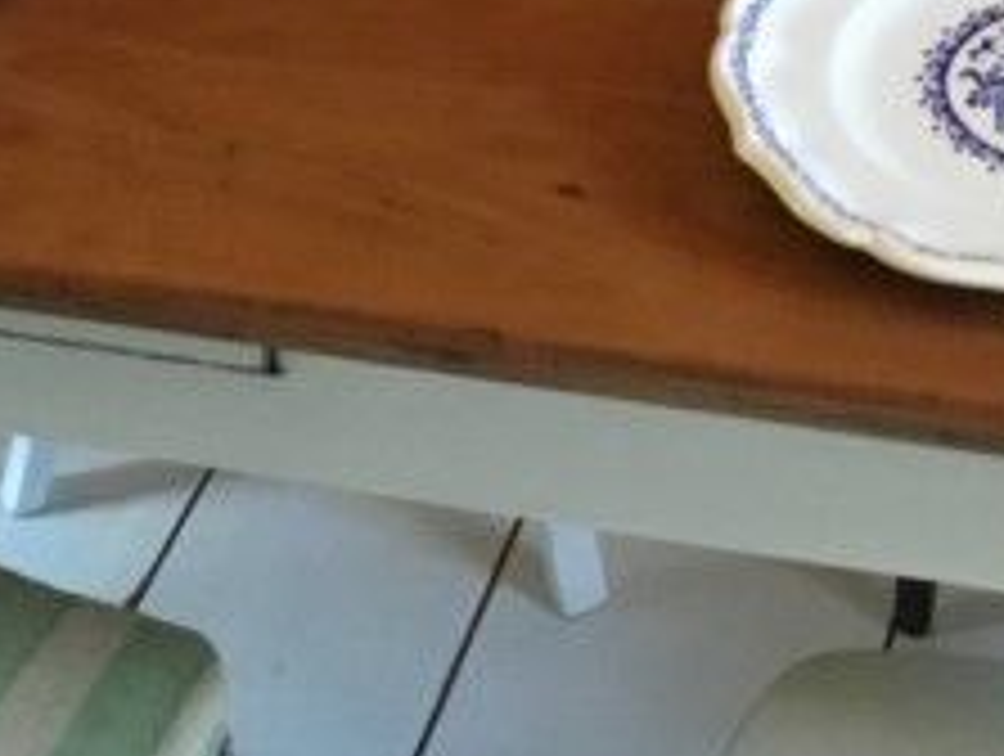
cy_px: -342
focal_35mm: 111
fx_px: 3225
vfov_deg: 12.8
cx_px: 774
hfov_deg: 17.6
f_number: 2.4
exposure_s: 1/25
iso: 200
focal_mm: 3.3
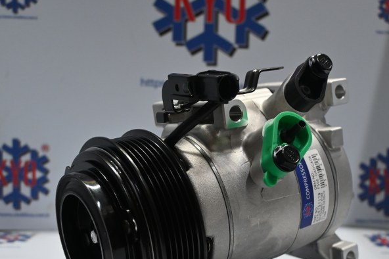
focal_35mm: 51
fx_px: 547
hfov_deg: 39.1
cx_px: 210
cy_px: 174
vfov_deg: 26.5
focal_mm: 25
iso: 900
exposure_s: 1/125
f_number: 4.2
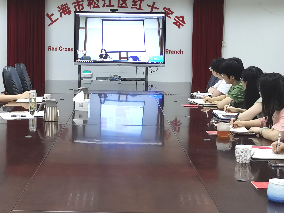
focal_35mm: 67
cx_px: 124
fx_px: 550
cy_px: 64
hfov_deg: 28.9
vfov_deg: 21.8
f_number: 1.8
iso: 125
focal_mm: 5.58
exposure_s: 1/50
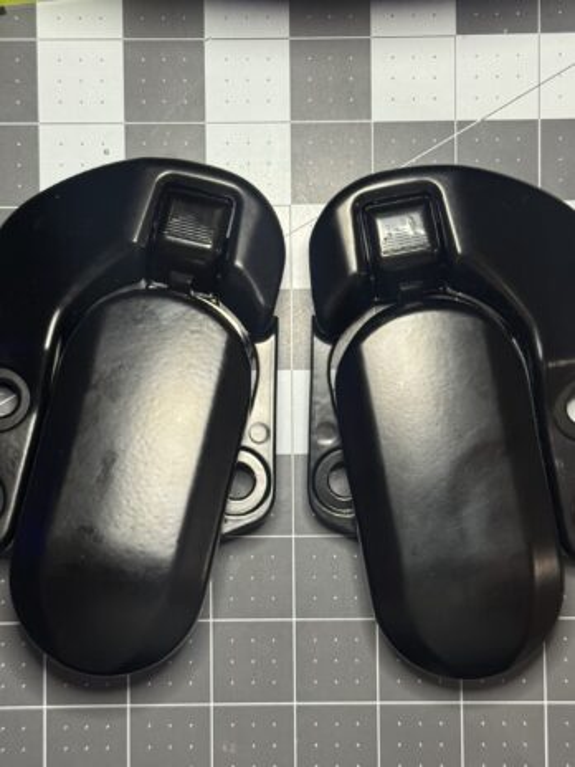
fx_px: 1063
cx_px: 288
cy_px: 384
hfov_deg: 30.3
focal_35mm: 48
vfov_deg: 39.7
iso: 200
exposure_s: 1/40
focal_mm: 6.76
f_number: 1.78
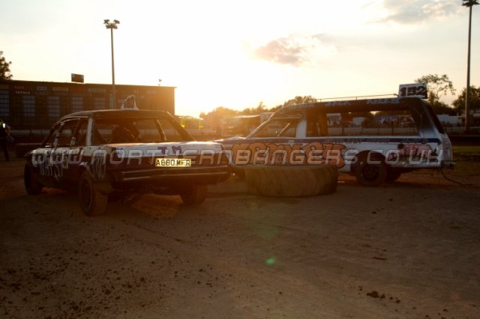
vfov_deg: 28.9
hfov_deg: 42.3
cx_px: 240
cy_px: 160
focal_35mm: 46
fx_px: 620
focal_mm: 31
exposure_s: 1/500
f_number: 6.3
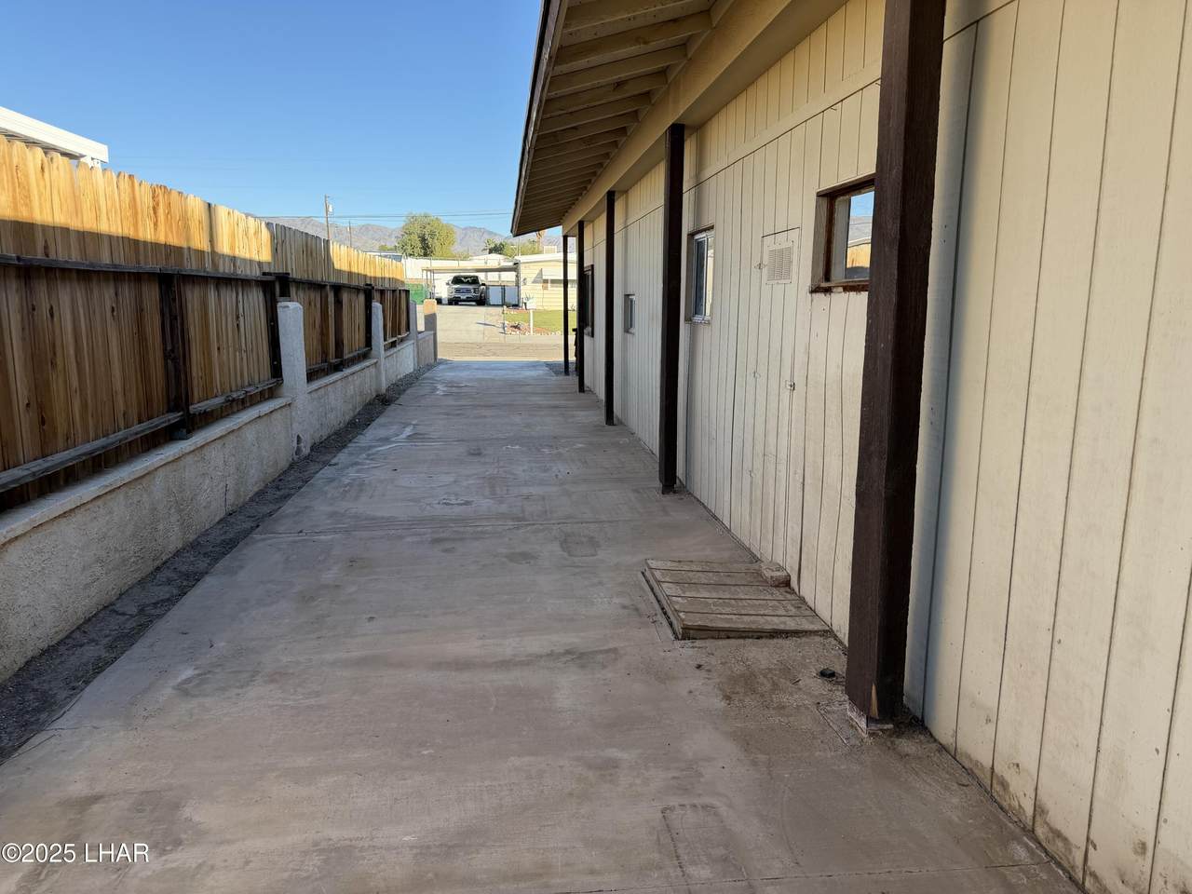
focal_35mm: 24
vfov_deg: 56.8
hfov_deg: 71.6
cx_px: 596
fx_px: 826
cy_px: 447
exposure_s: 1/1410
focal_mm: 6.76
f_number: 1.78
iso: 100
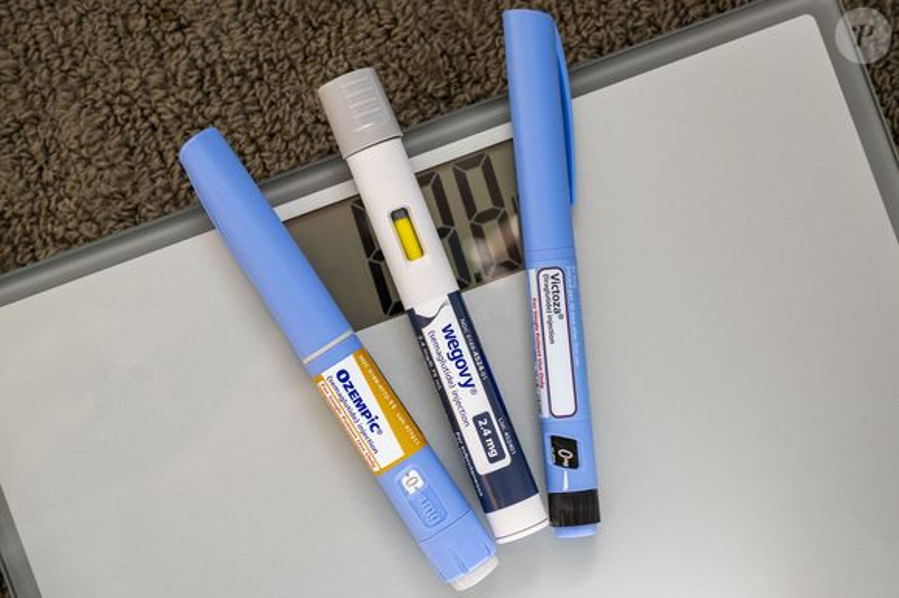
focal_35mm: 73
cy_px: 299
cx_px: 450
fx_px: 1822
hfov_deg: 27.7
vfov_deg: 18.6
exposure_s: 1/125
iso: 250
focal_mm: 73
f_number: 5
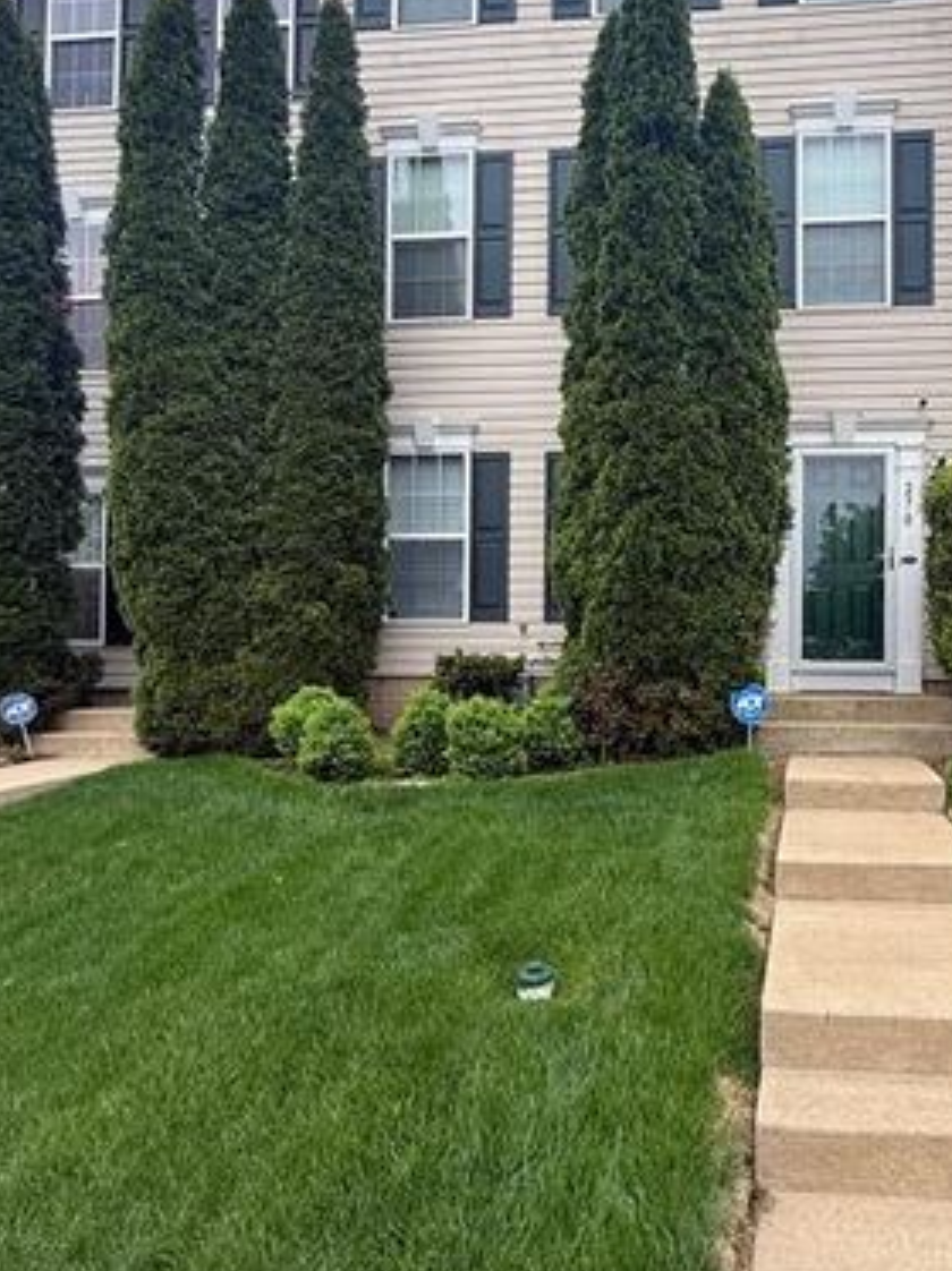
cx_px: 711
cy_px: 647
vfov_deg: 69.4
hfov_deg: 52.5
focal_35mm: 25
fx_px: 918
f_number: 2.2
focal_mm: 2.22
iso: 64
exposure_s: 1/251
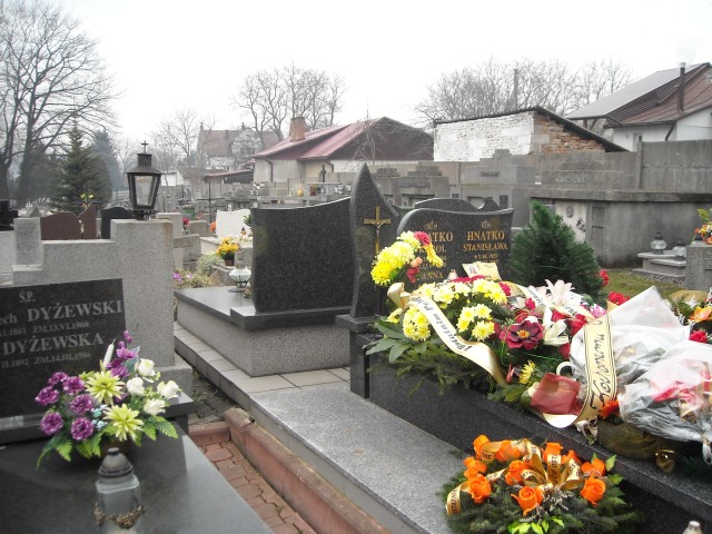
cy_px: 267
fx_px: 720
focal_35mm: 35
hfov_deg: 52.6
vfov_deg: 40.7
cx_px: 356
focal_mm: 5.7
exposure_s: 1/84
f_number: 2.8
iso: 64
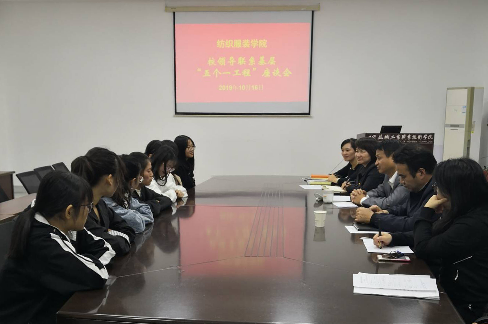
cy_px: 162
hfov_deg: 53.2
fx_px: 487
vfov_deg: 36.8
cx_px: 244
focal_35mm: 36
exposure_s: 1/200
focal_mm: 24
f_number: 7.1
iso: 200
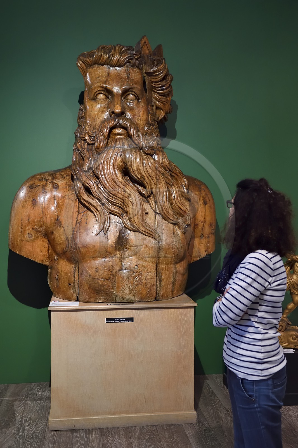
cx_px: 149
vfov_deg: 54.4
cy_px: 224
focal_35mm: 35
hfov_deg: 37.8
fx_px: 435
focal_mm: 35
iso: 1600
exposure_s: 1/20
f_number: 4.5
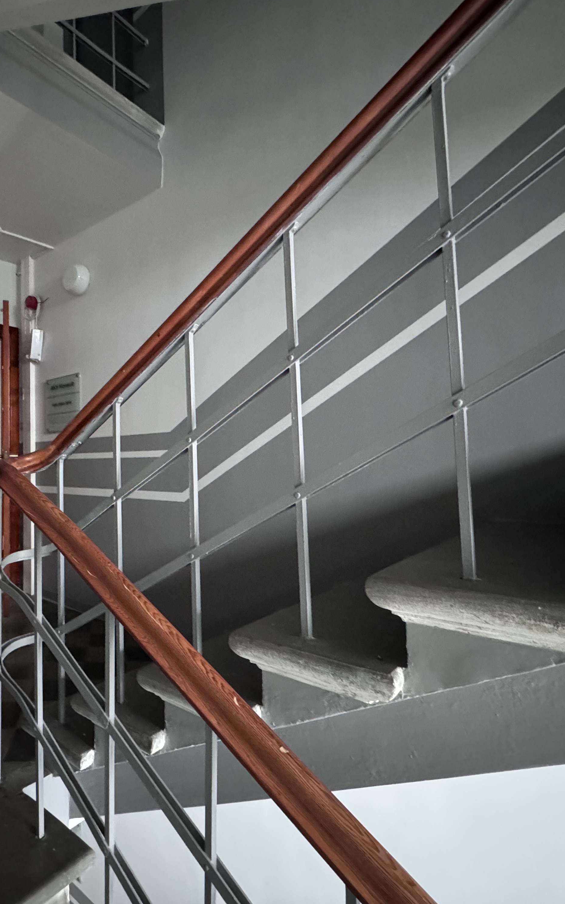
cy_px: 453
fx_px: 493
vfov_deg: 85.1
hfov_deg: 55.9
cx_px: 122
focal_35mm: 20
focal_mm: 2.22
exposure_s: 1/47
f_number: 2.2
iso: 1250
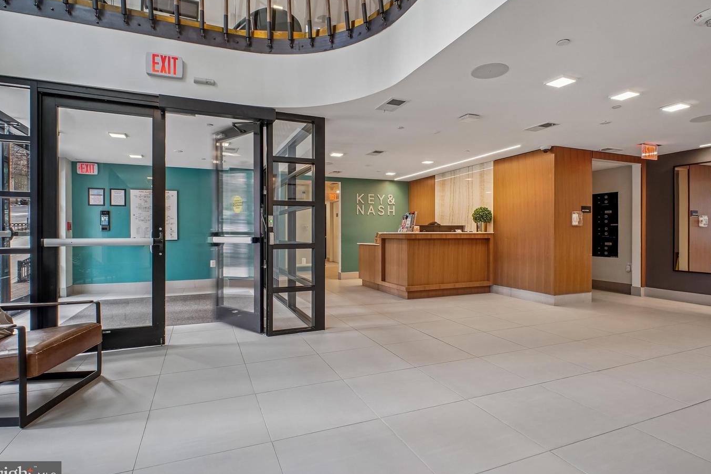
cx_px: 357
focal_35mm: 18
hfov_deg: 91.5
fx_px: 346
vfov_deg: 68.8
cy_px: 236
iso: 500
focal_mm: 11
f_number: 8
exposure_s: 1/15
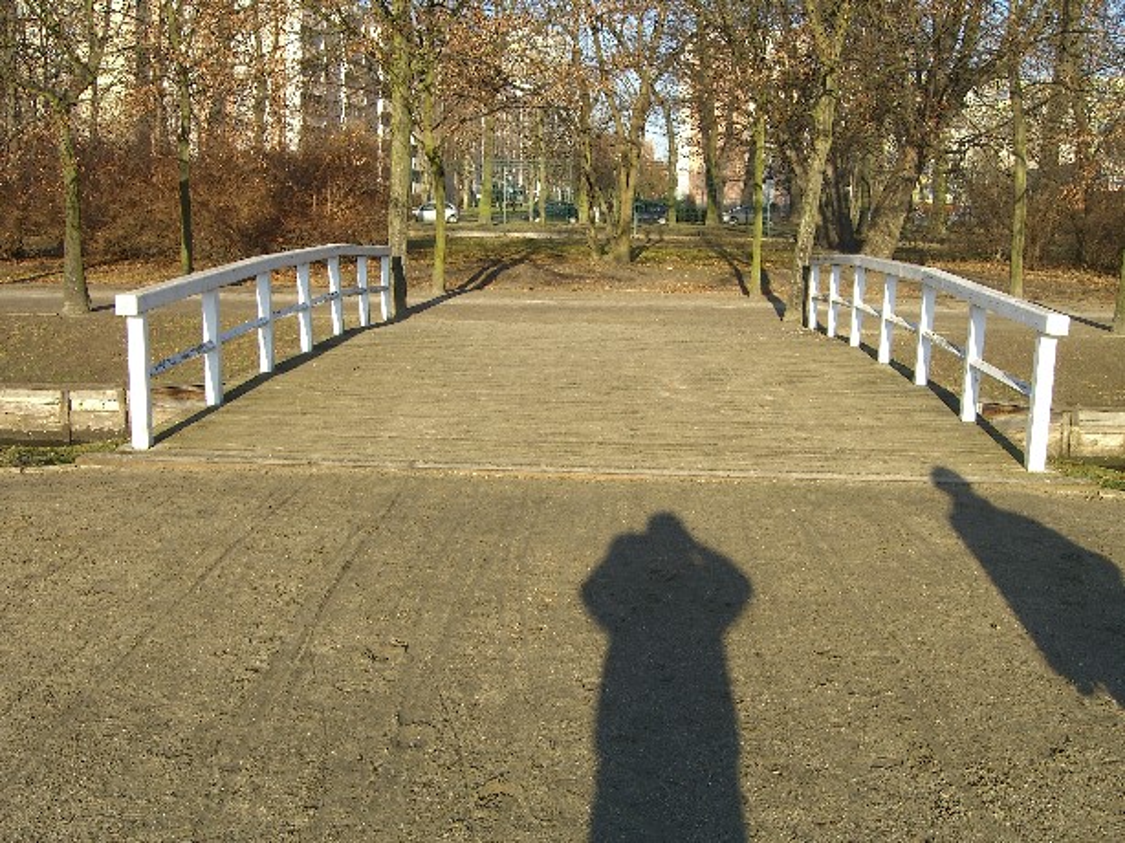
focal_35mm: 38
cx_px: 562
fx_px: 1234
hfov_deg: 49.0
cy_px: 422
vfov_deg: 37.7
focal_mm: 7.9
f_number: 4
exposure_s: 1/320
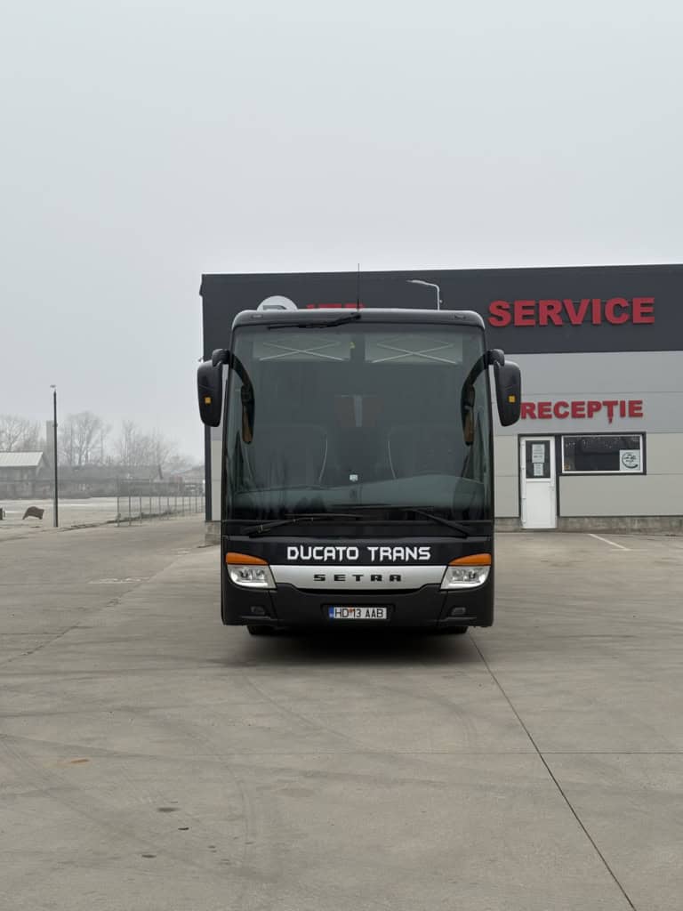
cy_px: 456
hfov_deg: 28.0
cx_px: 342
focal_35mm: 52
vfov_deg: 36.8
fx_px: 1368
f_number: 1.6
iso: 32
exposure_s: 1/907
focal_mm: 6
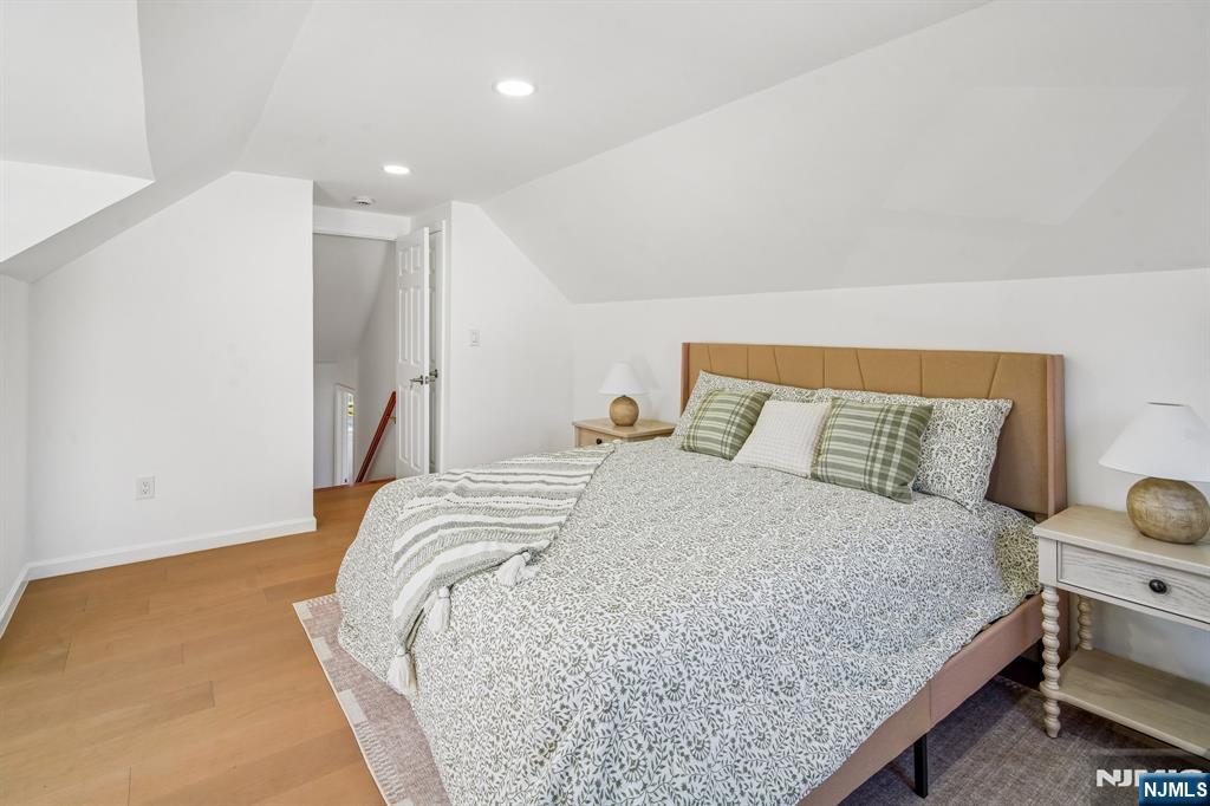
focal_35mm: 16
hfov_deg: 96.8
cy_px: 403
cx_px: 605
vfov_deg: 73.7
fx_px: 538
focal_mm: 16
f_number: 8
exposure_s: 1/80
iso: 500
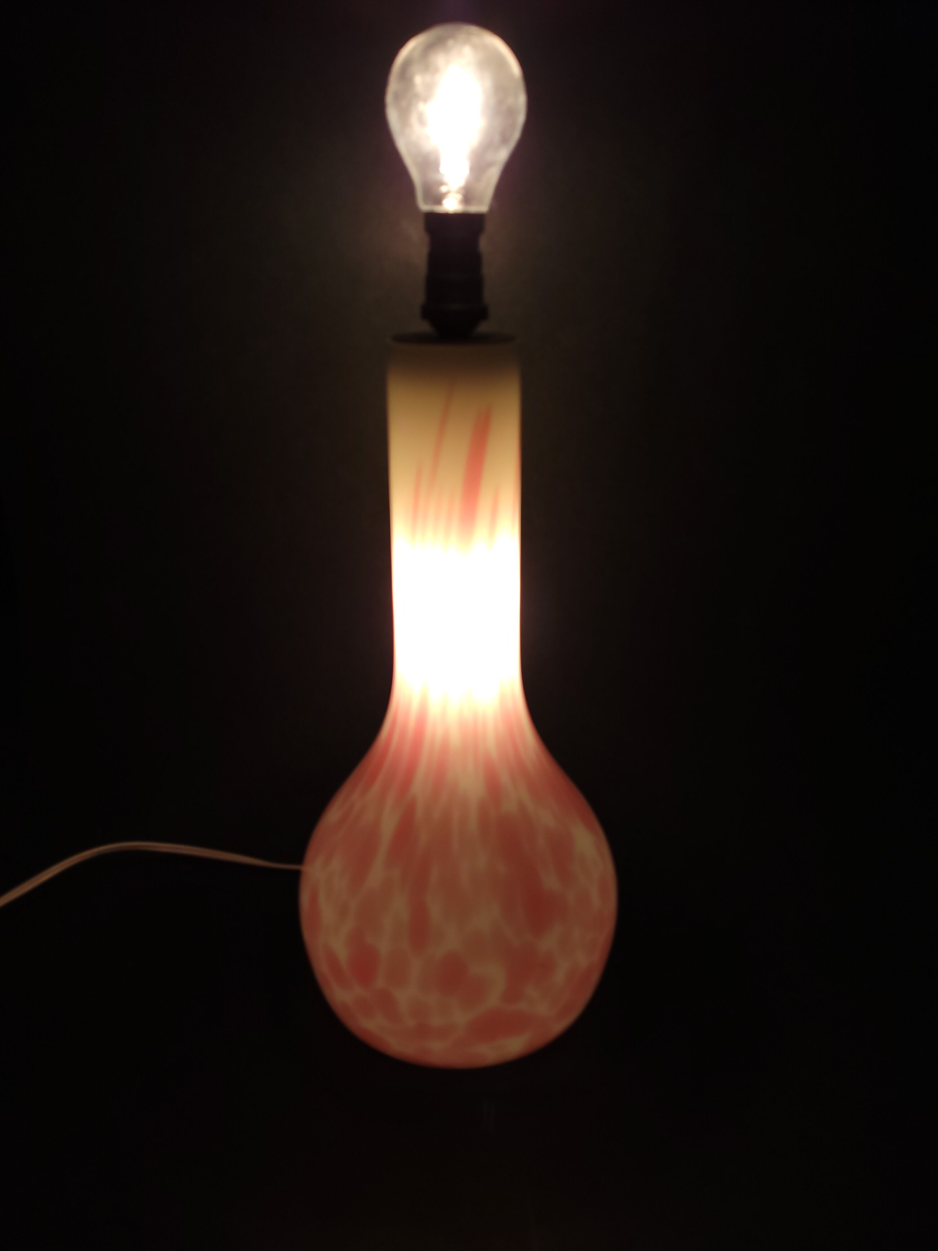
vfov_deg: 67.3
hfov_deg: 53.1
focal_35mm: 26
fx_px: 939
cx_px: 469
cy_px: 626
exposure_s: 1/125
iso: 64
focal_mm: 5.4
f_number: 1.8
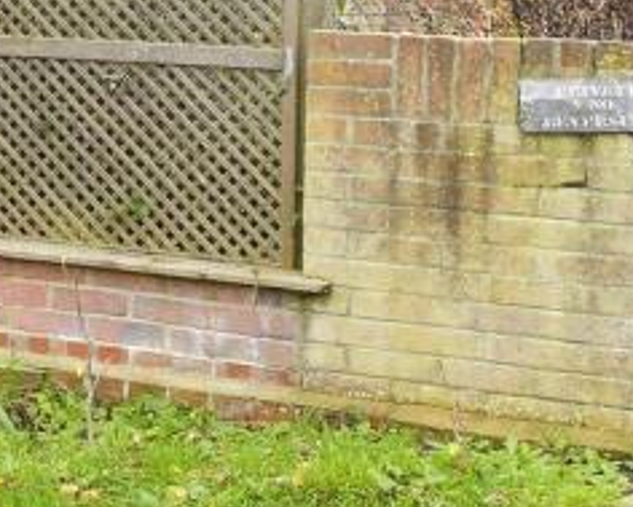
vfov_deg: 12.4
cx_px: -598
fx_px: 2287
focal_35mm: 122
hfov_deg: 13.6
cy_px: -55
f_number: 10
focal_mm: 20
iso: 500
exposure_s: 1/125
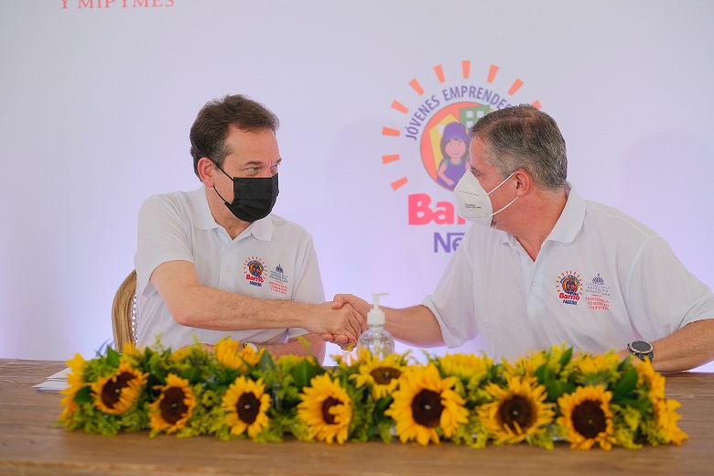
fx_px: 1666
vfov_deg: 16.3
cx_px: 357
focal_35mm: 84
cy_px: 238
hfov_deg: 24.2
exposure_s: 1/250
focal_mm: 56
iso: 640
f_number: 2
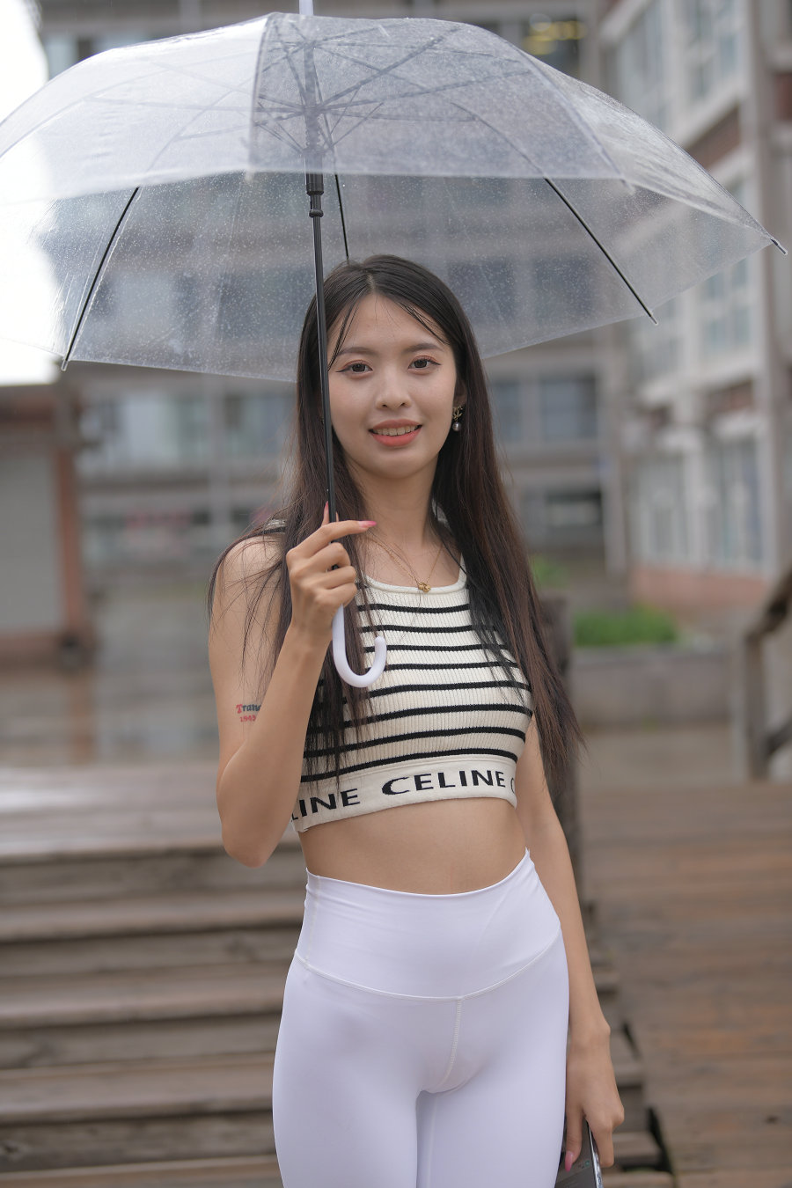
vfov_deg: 27.0
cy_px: 594
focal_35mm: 75
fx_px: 2475
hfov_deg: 18.2
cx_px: 396
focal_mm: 75
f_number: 3.2
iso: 400
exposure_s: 1/320
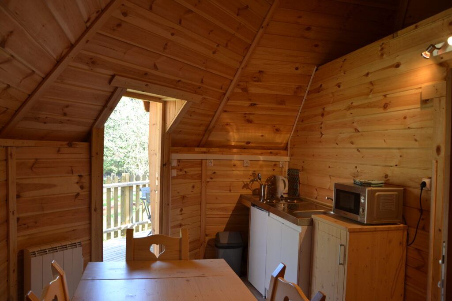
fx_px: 339
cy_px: 150
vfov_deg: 47.9
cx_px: 226
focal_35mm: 27
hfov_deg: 67.4
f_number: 4.5
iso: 400
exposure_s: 1/80
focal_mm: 18
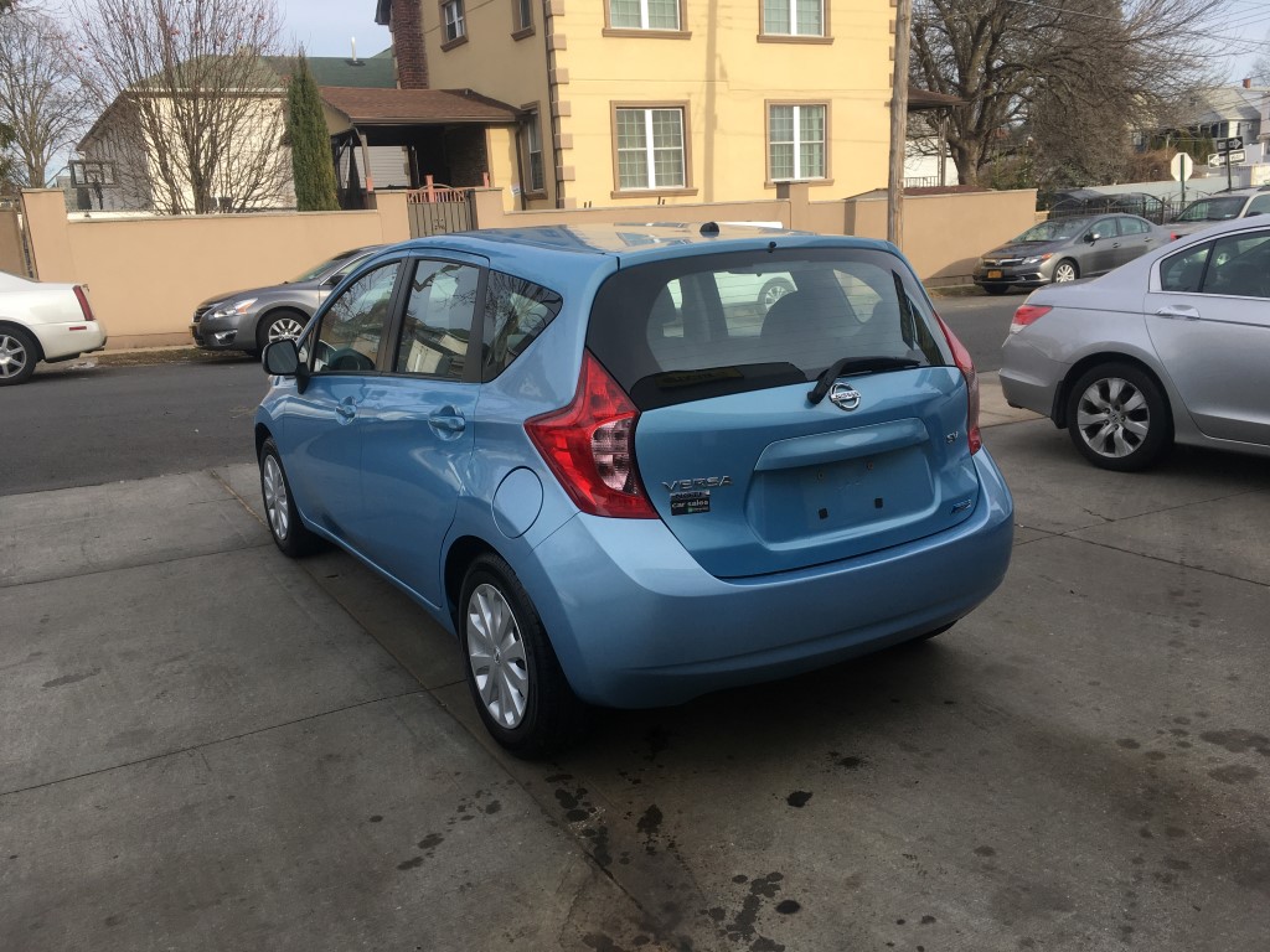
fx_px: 1064
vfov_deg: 48.2
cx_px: 635
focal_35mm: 29
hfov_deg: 61.7
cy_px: 476
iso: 25
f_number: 2.2
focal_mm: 4.15
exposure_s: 1/615
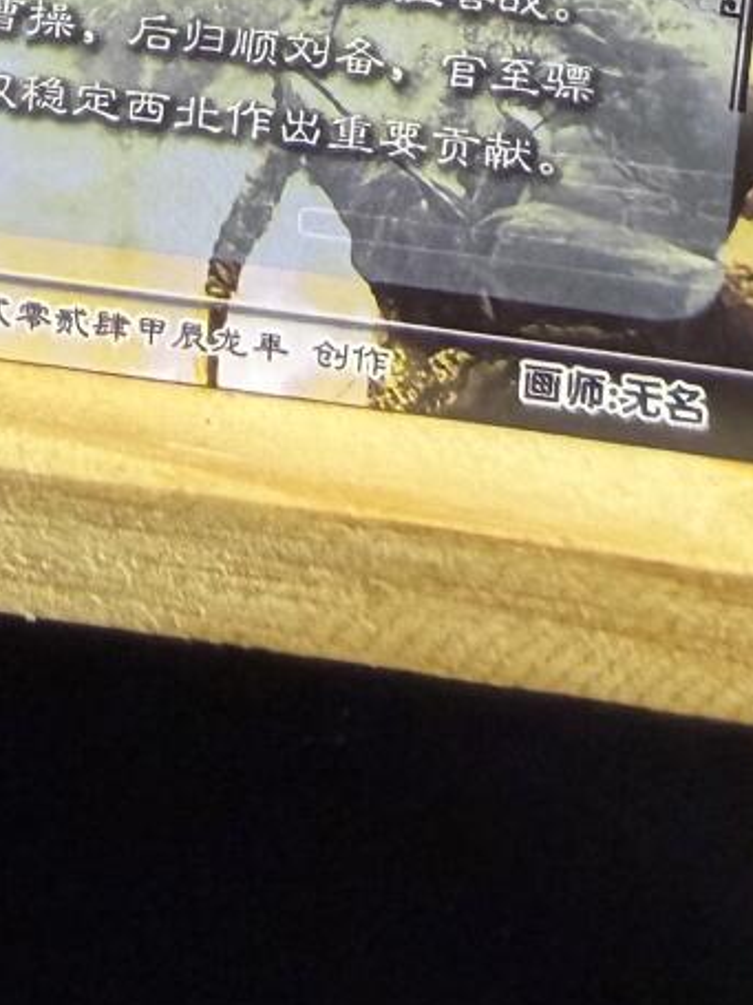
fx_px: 2757
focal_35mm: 95
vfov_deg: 17.1
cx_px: -420
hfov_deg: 14.4
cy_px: -777
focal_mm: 2.22
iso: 160
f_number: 2.2
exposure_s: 1/100
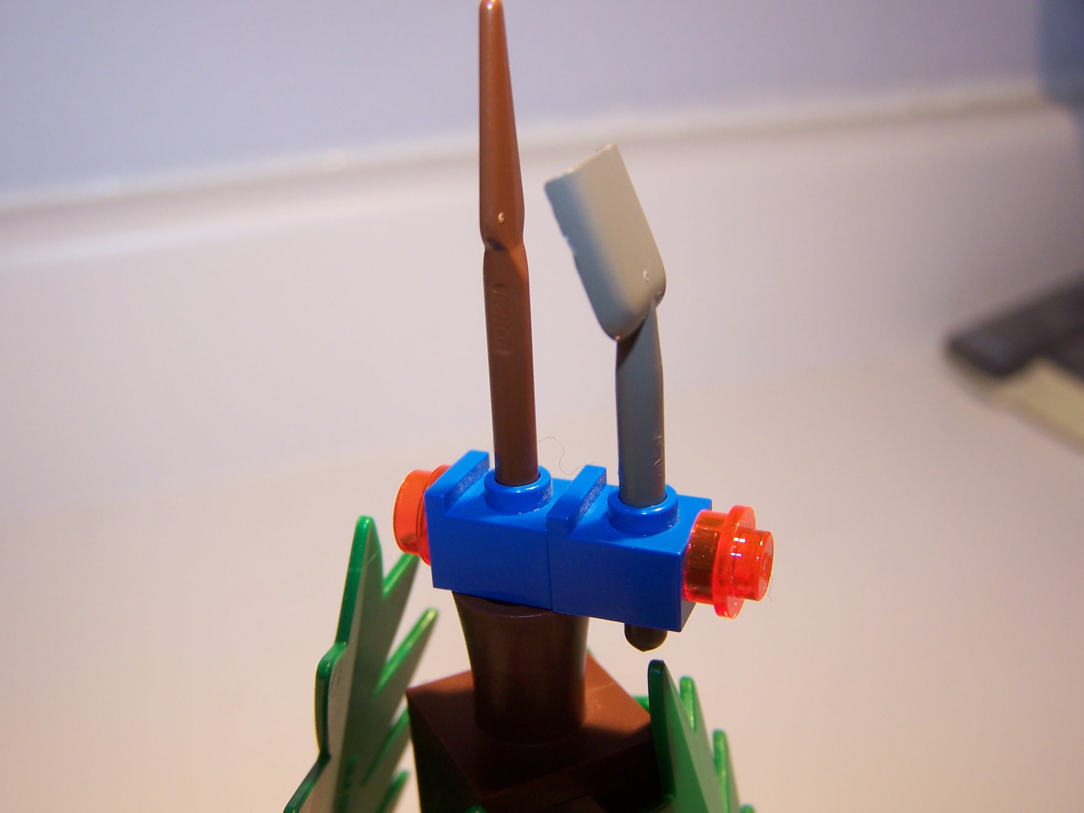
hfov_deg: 49.0
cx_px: 542
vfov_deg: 37.7
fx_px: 1190
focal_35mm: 38
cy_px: 406
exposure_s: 1/60
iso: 80
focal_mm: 6.3
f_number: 2.8
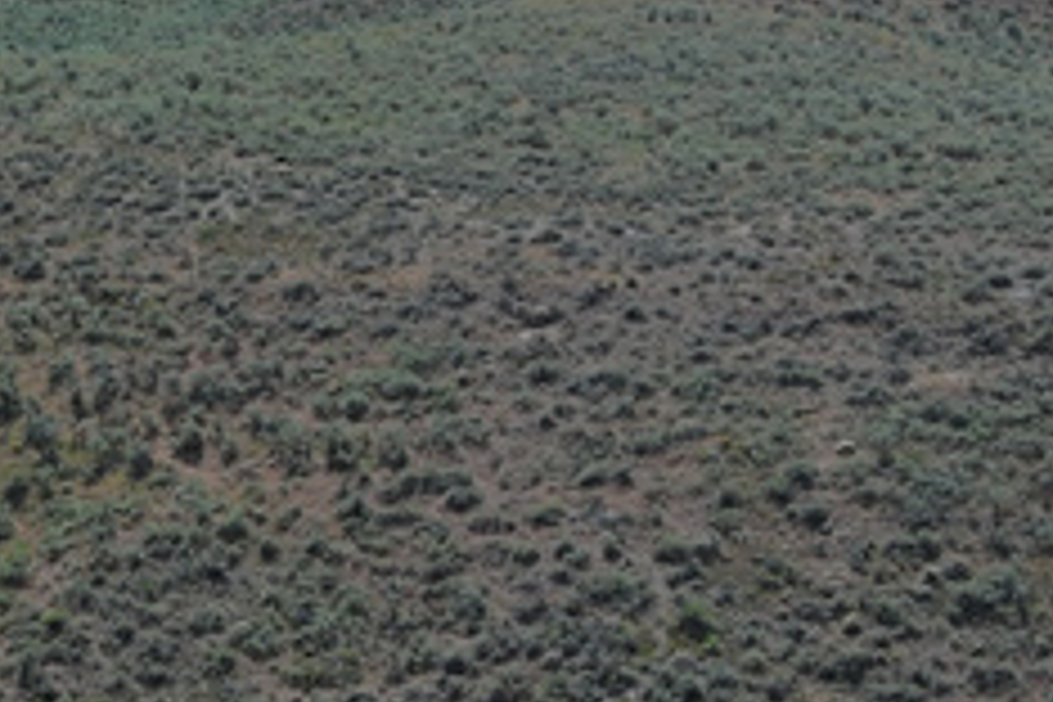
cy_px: 484
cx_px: 81
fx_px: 3714
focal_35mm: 127
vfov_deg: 10.8
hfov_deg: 15.9
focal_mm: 10.57
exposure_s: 1/1534
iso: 101
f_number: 2.8
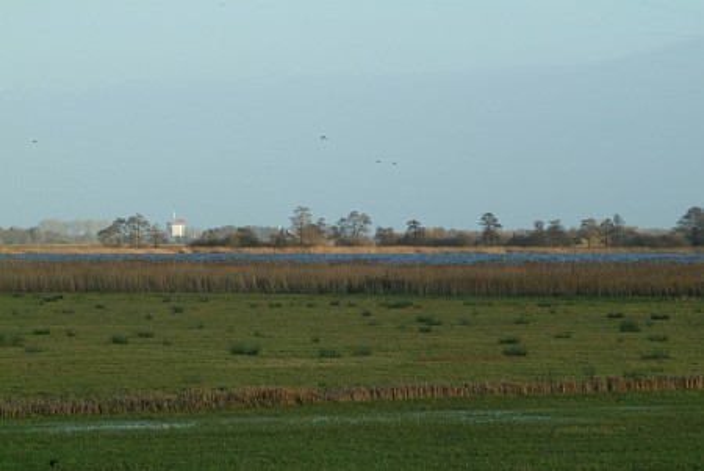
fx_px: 2995
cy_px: 236
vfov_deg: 9.0
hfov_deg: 13.4
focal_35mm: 153
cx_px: 352
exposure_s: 1/180
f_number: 11
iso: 400
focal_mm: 102
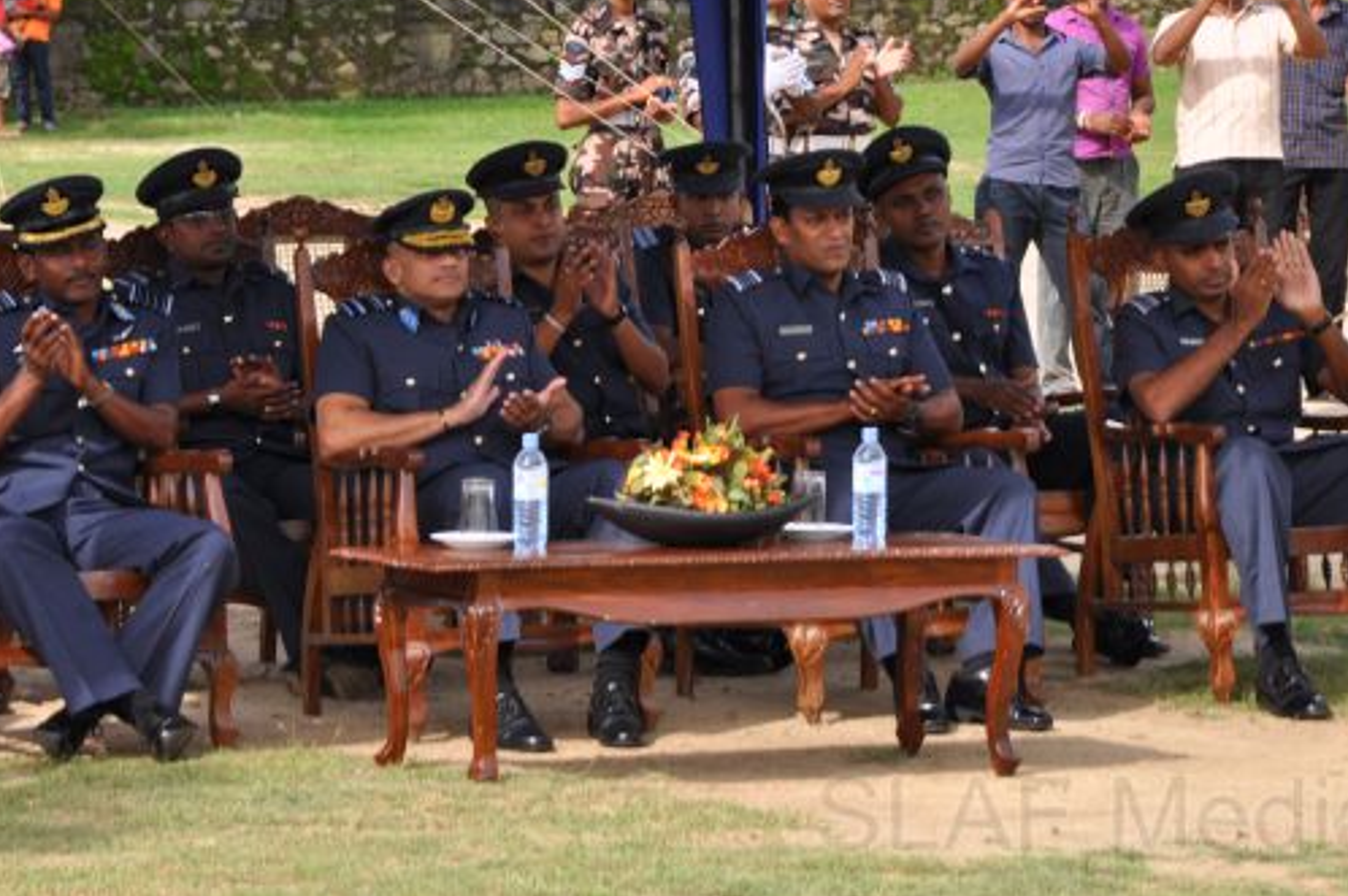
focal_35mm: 190
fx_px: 7092
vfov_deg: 7.2
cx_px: 623
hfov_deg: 10.9
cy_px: 365
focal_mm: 105
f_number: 13
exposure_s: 1/125
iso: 200
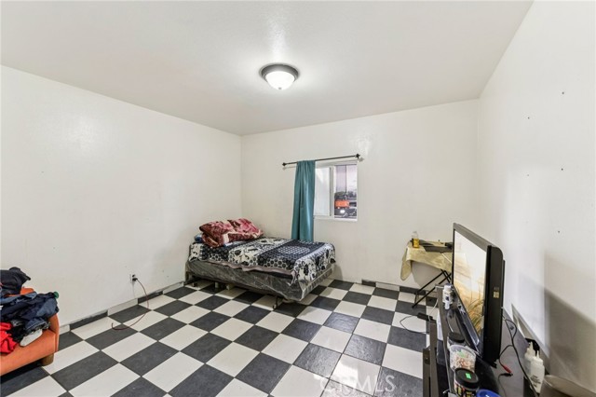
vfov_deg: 81.1
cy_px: 198
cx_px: 298
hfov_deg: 104.3
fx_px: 232
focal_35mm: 14
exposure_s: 1/13
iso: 400
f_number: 8
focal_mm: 14
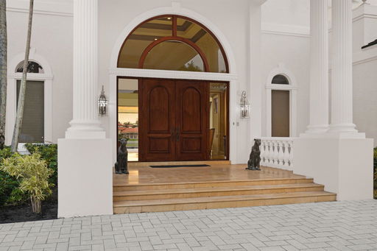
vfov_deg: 42.3
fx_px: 325
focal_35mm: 31
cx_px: 188
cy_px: 126
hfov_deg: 60.3
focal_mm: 21
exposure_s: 1/20
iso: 200
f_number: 5
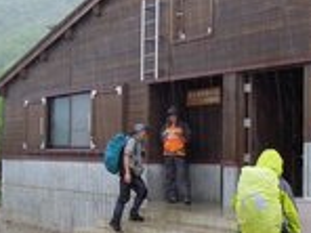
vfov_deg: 22.6
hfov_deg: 29.5
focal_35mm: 65
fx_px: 584
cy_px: 130
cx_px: 90
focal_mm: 4.3
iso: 160
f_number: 2.8
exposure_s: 1/100
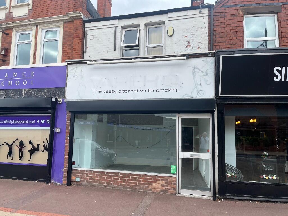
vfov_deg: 53.1
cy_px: 108
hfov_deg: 67.3
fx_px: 216
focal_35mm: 26
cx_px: 144
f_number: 1.6
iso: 50
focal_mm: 5.1
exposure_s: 1/1199
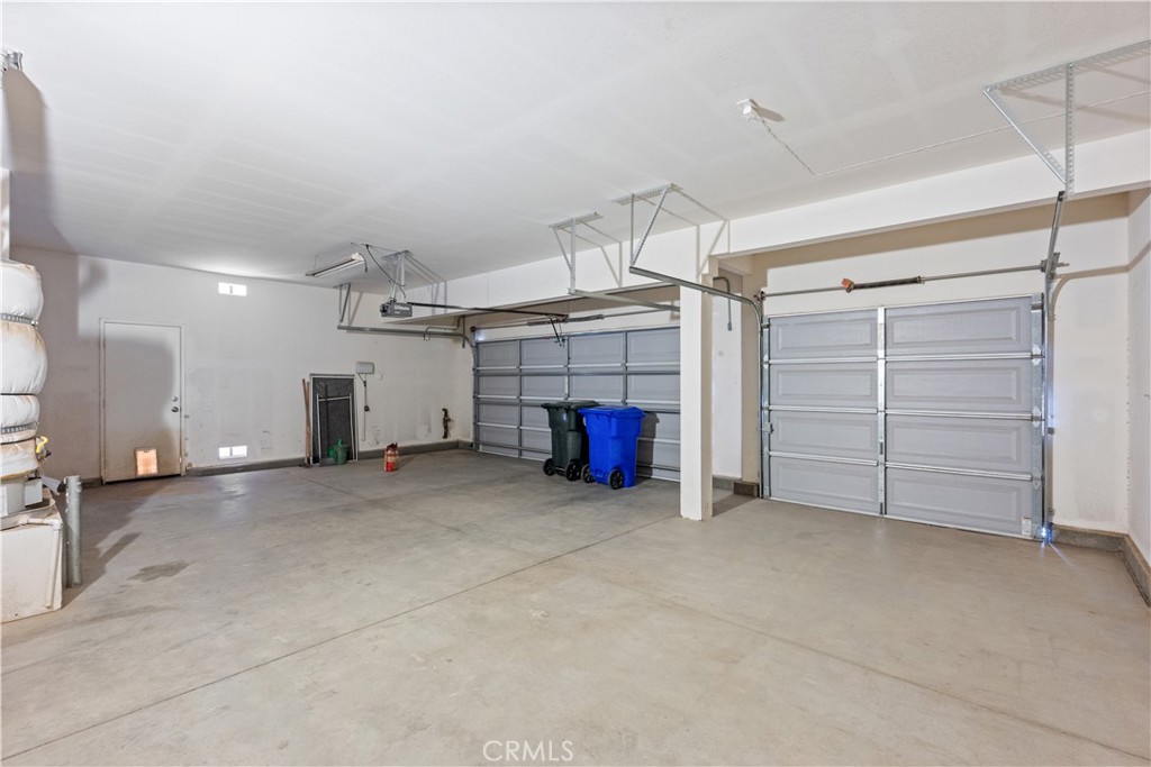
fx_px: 512
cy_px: 384
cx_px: 576
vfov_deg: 73.8
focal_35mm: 16
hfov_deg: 96.7
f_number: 7.1
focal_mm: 16
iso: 2000
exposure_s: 1.6
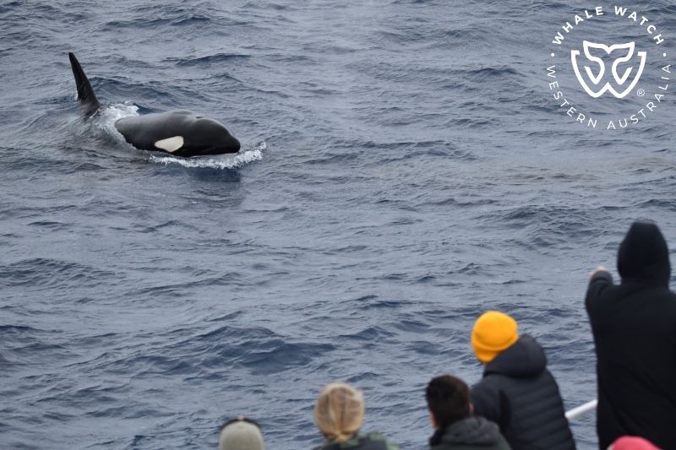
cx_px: 338
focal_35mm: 110
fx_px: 2065
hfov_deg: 18.6
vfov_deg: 12.4
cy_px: 225
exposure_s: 1/8000
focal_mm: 110
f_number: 5
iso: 1400
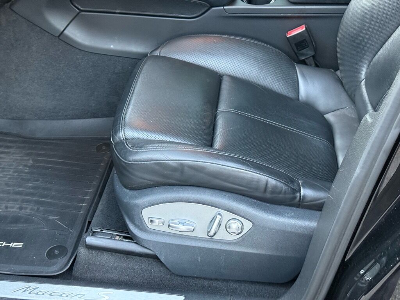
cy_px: 150
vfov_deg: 30.3
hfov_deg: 39.7
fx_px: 555
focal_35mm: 48
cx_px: 200
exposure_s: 1/40
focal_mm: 6.76
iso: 500
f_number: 1.78
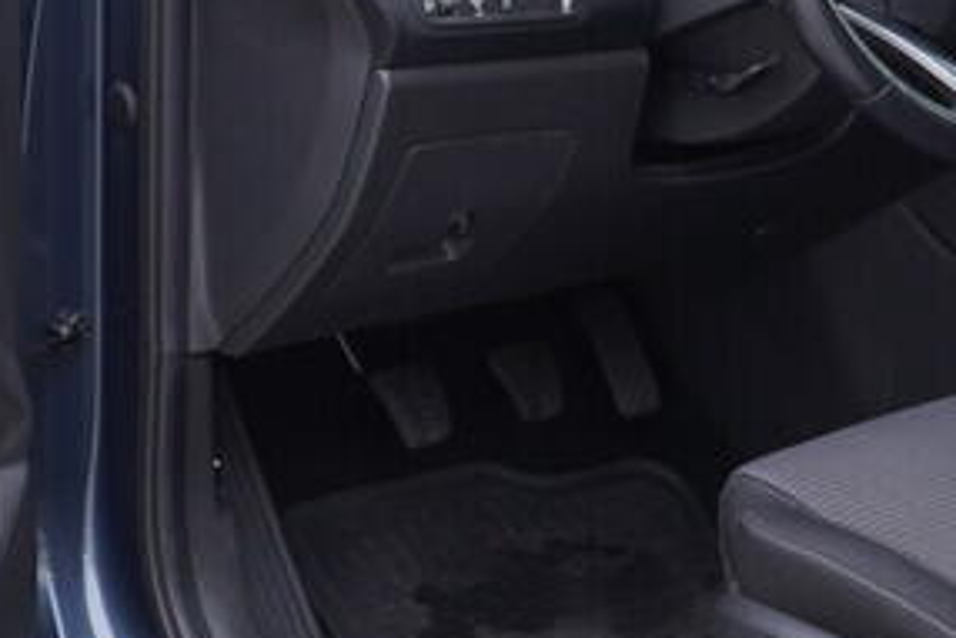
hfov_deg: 15.7
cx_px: 74
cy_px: 145
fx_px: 3427
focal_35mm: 129
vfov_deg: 10.6
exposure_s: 1/50
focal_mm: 24
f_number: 3.2
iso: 125
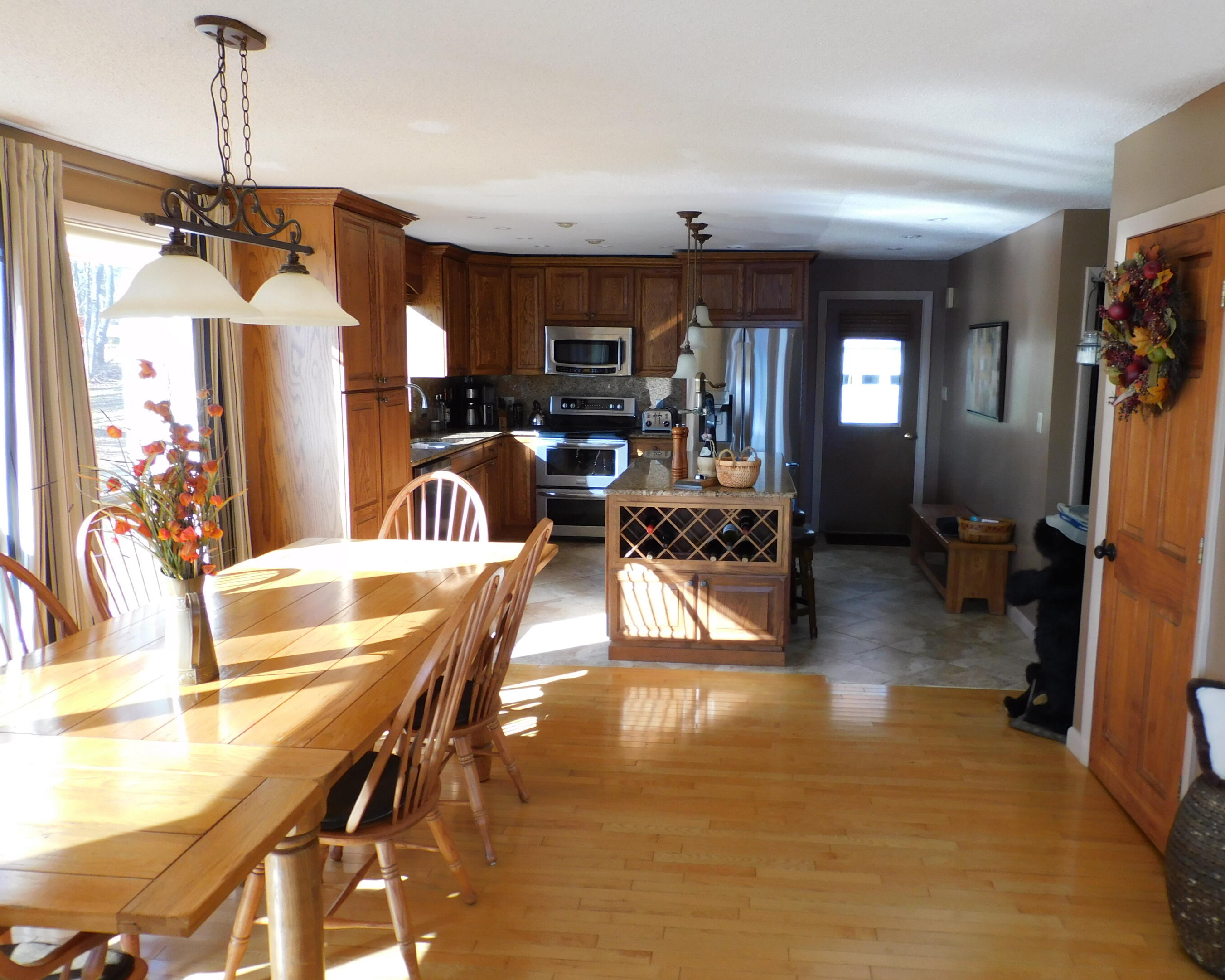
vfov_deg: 54.9
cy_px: 495
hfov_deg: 65.9
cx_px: 661
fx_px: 943
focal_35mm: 26
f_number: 3.3
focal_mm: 4.3
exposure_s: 1/60
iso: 125
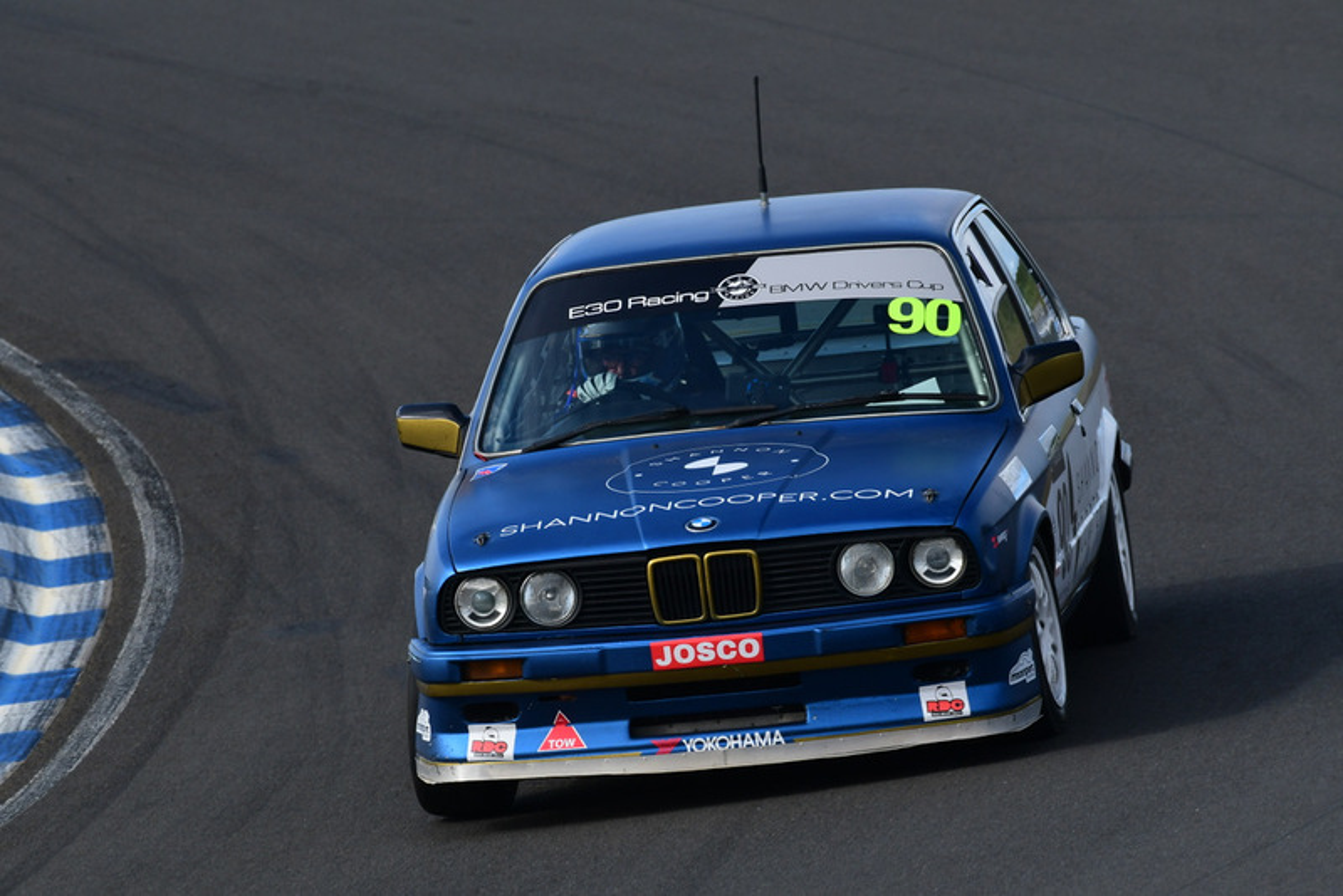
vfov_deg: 2.3
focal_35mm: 600
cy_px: 448
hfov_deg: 3.4
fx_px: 22390
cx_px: 672
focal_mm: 400
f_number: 9
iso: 400
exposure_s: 1/640
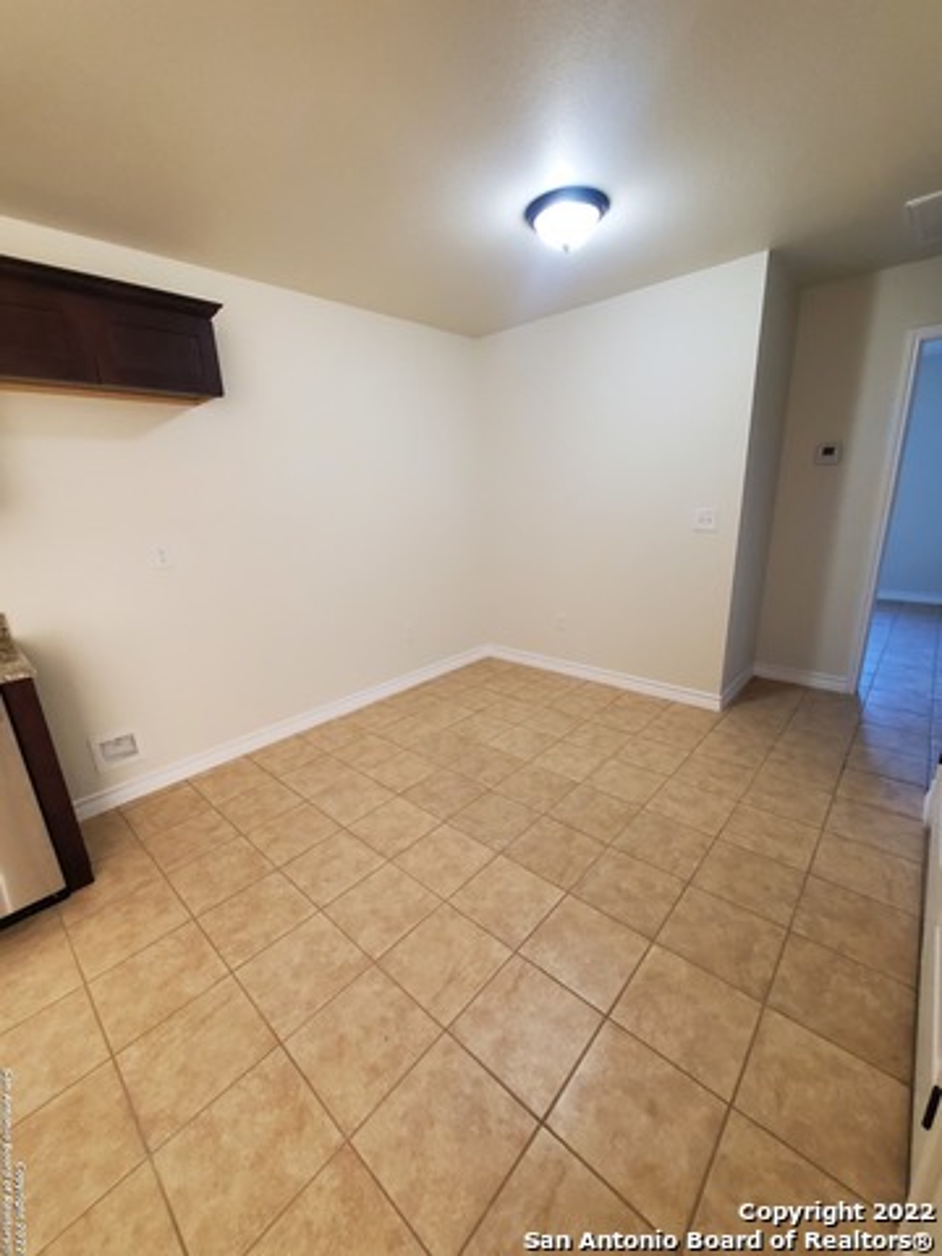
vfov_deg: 106.2
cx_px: 471
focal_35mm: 13
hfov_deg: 89.9
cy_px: 628
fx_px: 472
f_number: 2.2
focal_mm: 1.8
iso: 400
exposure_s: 1/59
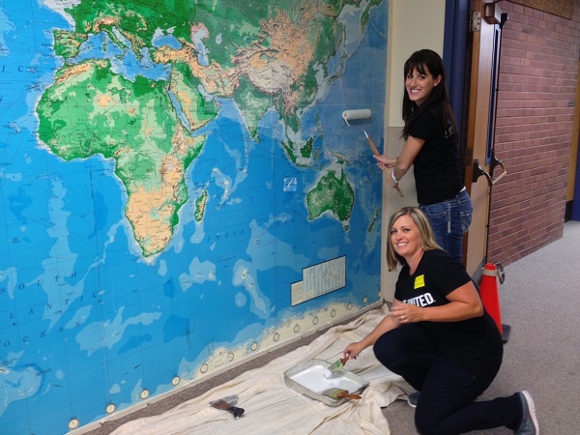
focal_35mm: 35
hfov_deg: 52.6
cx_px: 290
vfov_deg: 40.7
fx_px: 586
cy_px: 218
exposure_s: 1/20
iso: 125
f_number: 2.4
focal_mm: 4.28
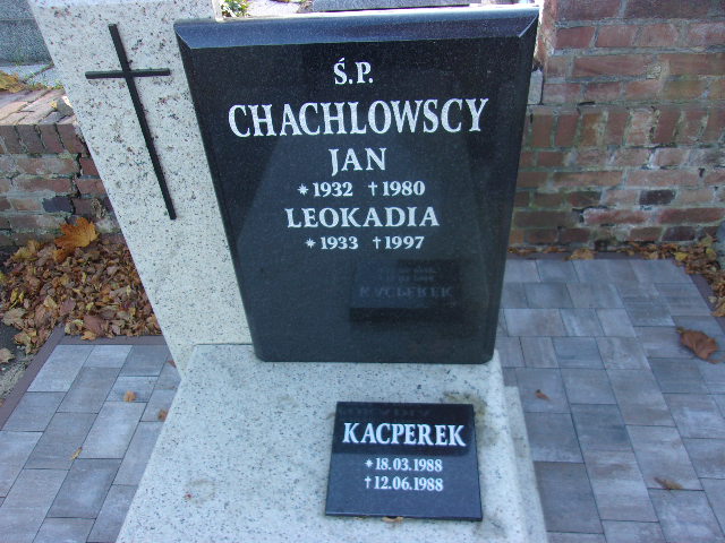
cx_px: 362
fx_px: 565
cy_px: 272
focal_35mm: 27
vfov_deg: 51.4
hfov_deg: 65.3
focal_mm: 4.9
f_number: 3
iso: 80
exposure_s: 1/70
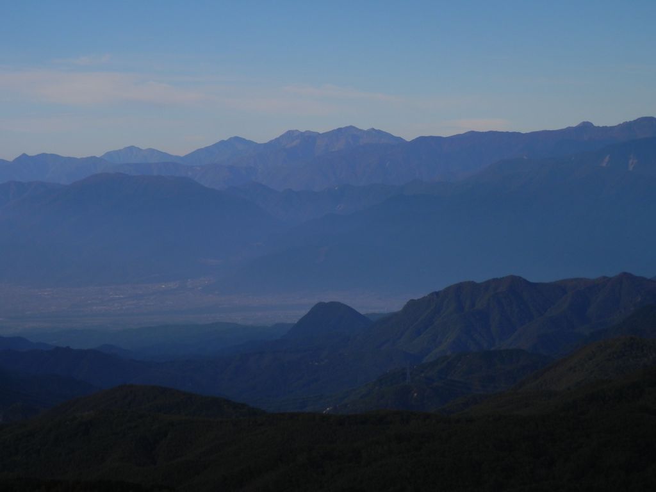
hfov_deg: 18.5
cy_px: 246
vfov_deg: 14.0
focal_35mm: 106
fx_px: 2009
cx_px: 328
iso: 80
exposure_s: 1/800
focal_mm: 19
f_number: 5
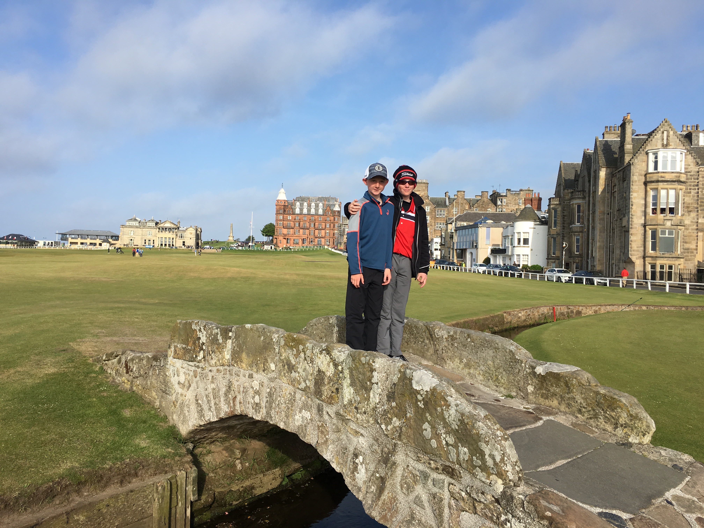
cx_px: 352
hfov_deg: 61.7
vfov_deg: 48.2
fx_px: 590
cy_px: 264
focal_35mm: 29
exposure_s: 1/1399
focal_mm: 4.15
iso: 25
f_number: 2.2
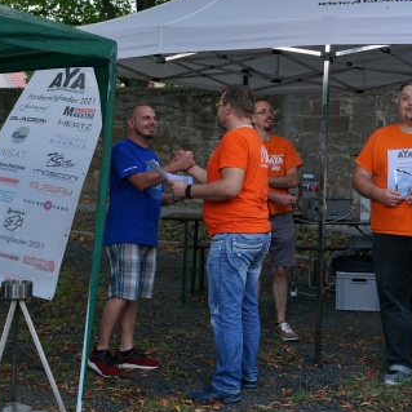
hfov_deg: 28.6
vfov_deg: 28.6
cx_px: 208
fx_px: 808
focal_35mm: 60
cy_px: 207
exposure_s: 1/160
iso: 320
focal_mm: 30
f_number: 5
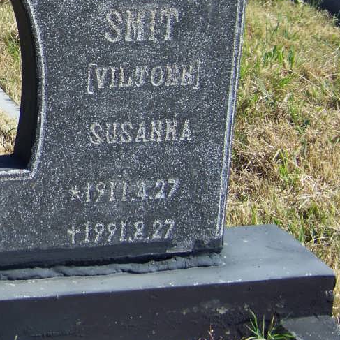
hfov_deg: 12.6
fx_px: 1500
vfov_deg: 12.9
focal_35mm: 135
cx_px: -64
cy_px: 80
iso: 64
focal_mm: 10.5
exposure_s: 1/640
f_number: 3.2
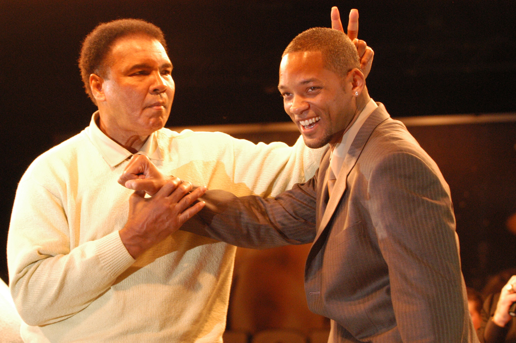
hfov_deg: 17.1
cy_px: 172
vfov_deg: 11.4
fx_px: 1719
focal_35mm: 120
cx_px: 258
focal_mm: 80
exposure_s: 1/125
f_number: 4
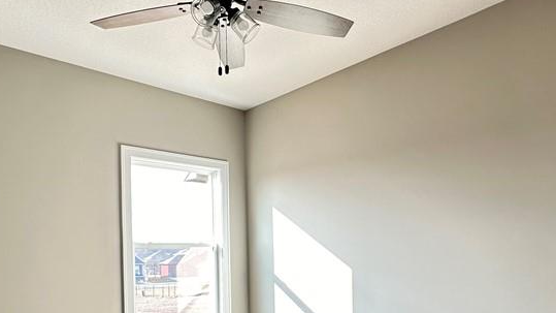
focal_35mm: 29
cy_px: 256
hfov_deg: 66.0
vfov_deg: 38.5
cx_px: 300
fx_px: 427
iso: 125
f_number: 2.2
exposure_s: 1/99
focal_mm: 2.22
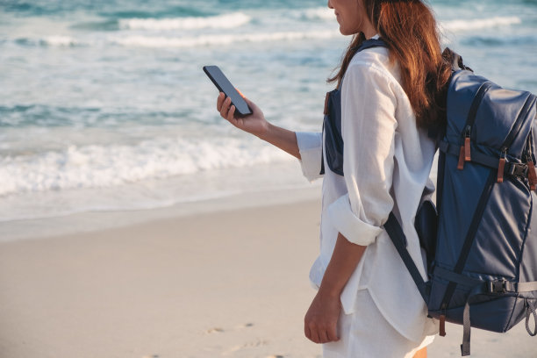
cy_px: 179
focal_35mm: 75
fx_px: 1119
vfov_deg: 18.2
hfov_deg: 27.0
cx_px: 268
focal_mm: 50
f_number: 3.6
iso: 400
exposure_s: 1/2900
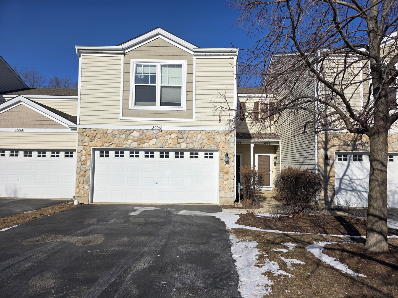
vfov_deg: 58.9
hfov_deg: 73.9
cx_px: 199
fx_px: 264
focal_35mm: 23
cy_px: 149
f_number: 1.7
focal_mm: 6.3
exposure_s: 1/7944
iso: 64
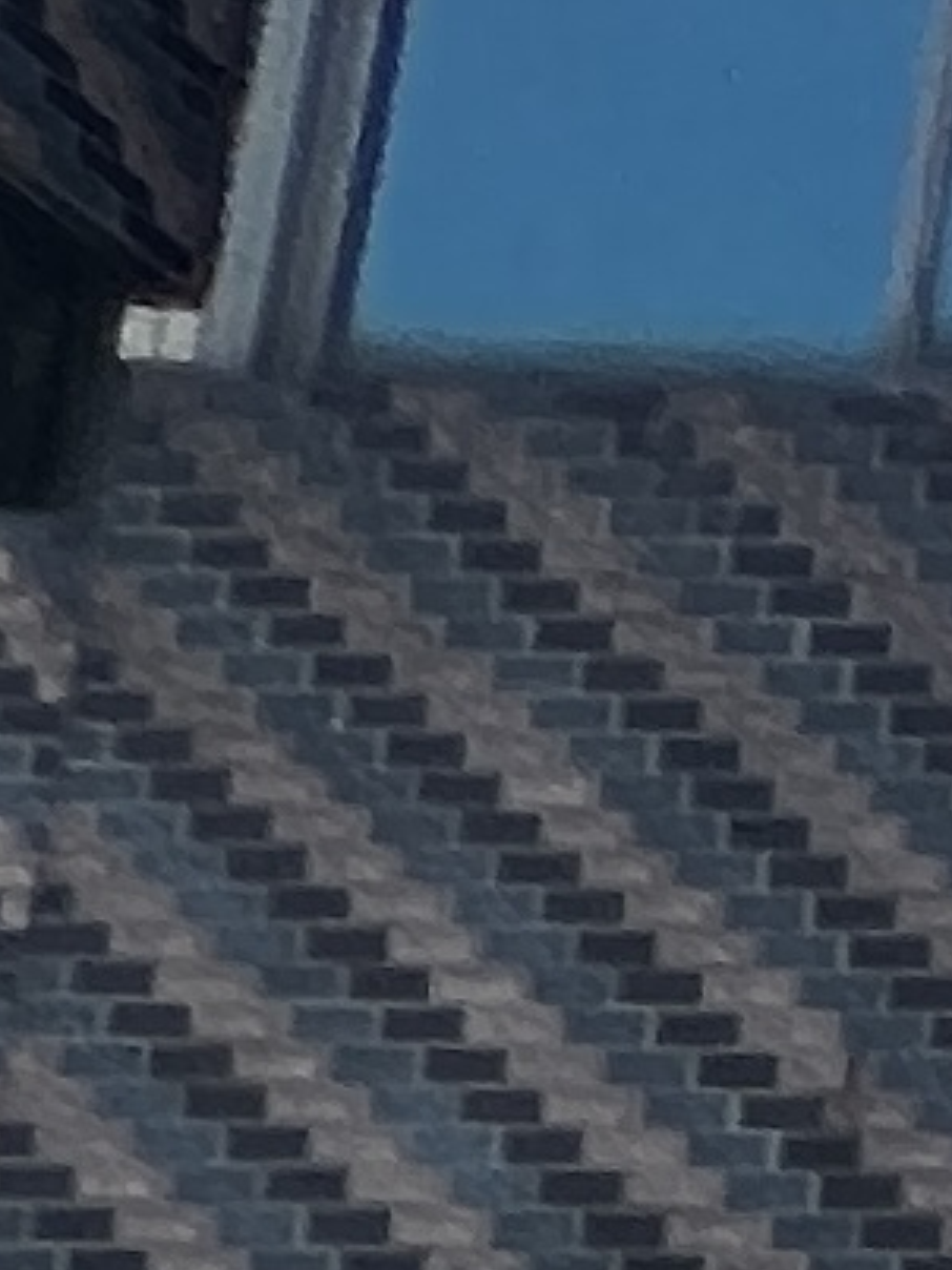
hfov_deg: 4.8
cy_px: 4103
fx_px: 4769
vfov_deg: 10.0
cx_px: 6119
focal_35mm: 130
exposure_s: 1/444
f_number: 1.8
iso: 32
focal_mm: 1.57
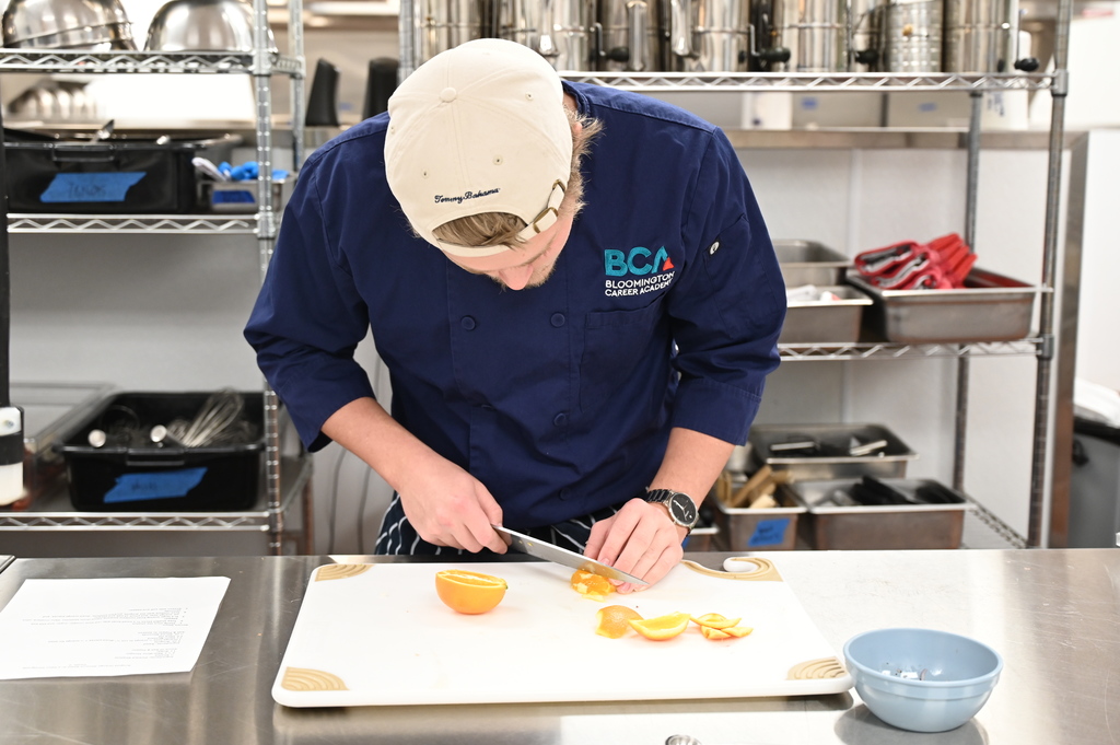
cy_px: 372
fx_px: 1399
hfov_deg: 43.6
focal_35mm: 45
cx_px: 560
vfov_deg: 29.8
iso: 1600
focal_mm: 45
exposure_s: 1/125
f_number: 4
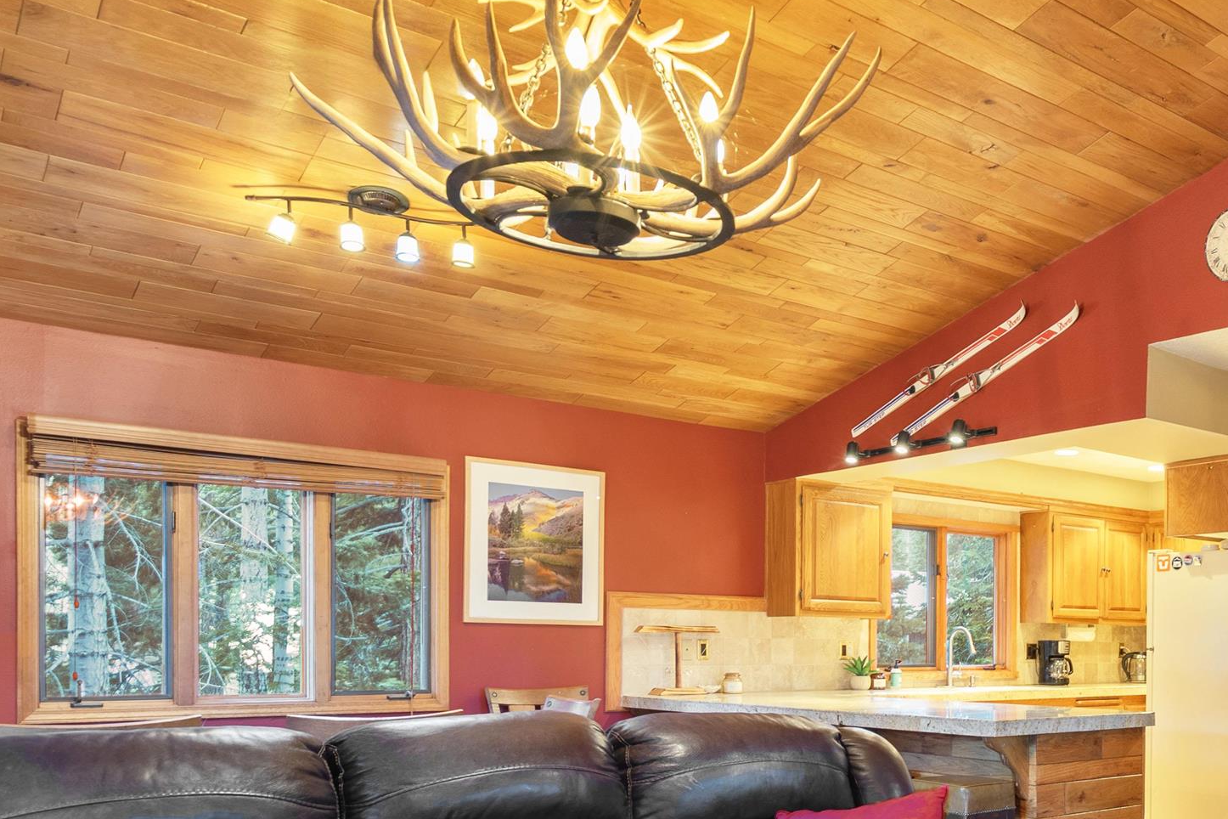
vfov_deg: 37.5
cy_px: 657
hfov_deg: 51.3
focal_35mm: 34
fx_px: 1160
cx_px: 1031
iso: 250
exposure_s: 4
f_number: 6.3
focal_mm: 16
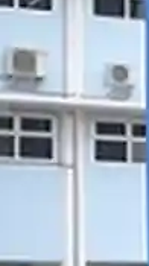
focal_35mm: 216
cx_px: 547
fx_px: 1522
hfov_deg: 5.1
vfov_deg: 10.0
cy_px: 132
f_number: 8
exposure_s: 1/160
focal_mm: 20
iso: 500
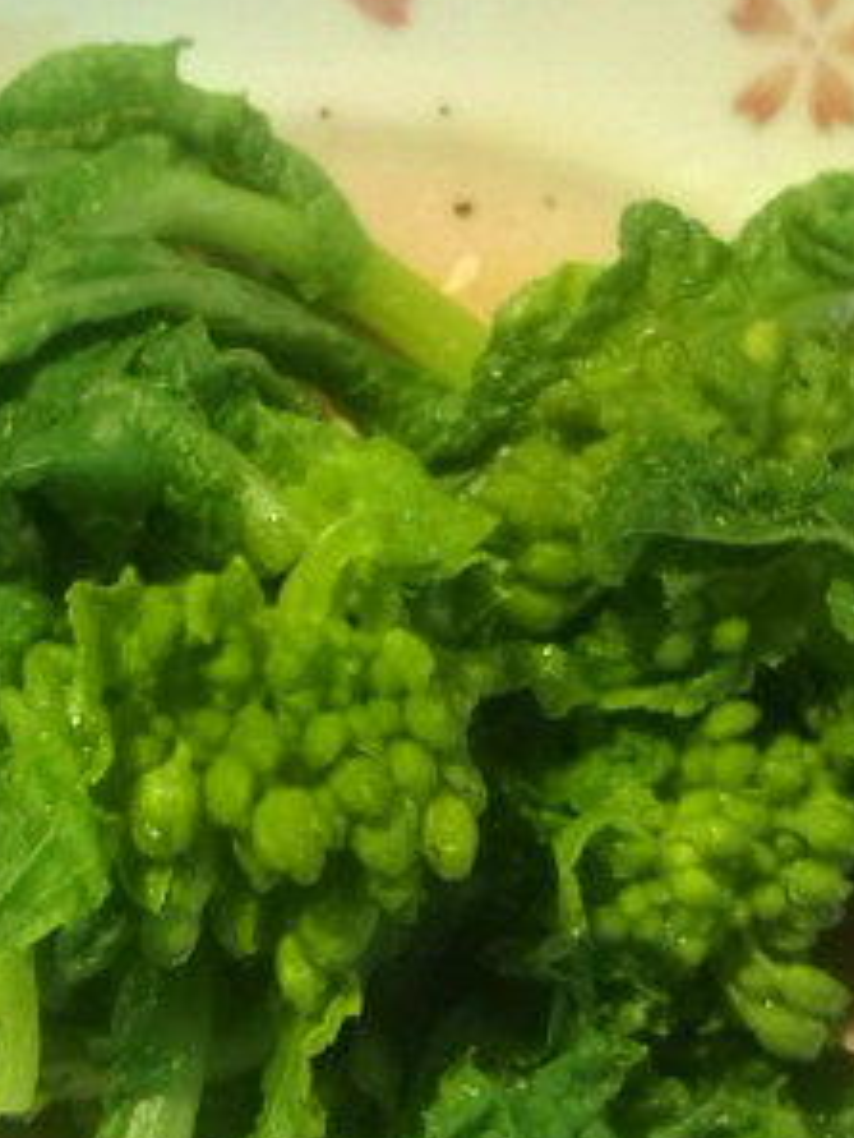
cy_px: 766
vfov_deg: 28.0
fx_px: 2268
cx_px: 322
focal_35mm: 69
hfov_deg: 21.3
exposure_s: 1/5.13
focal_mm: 3.3
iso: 102
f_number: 2.8
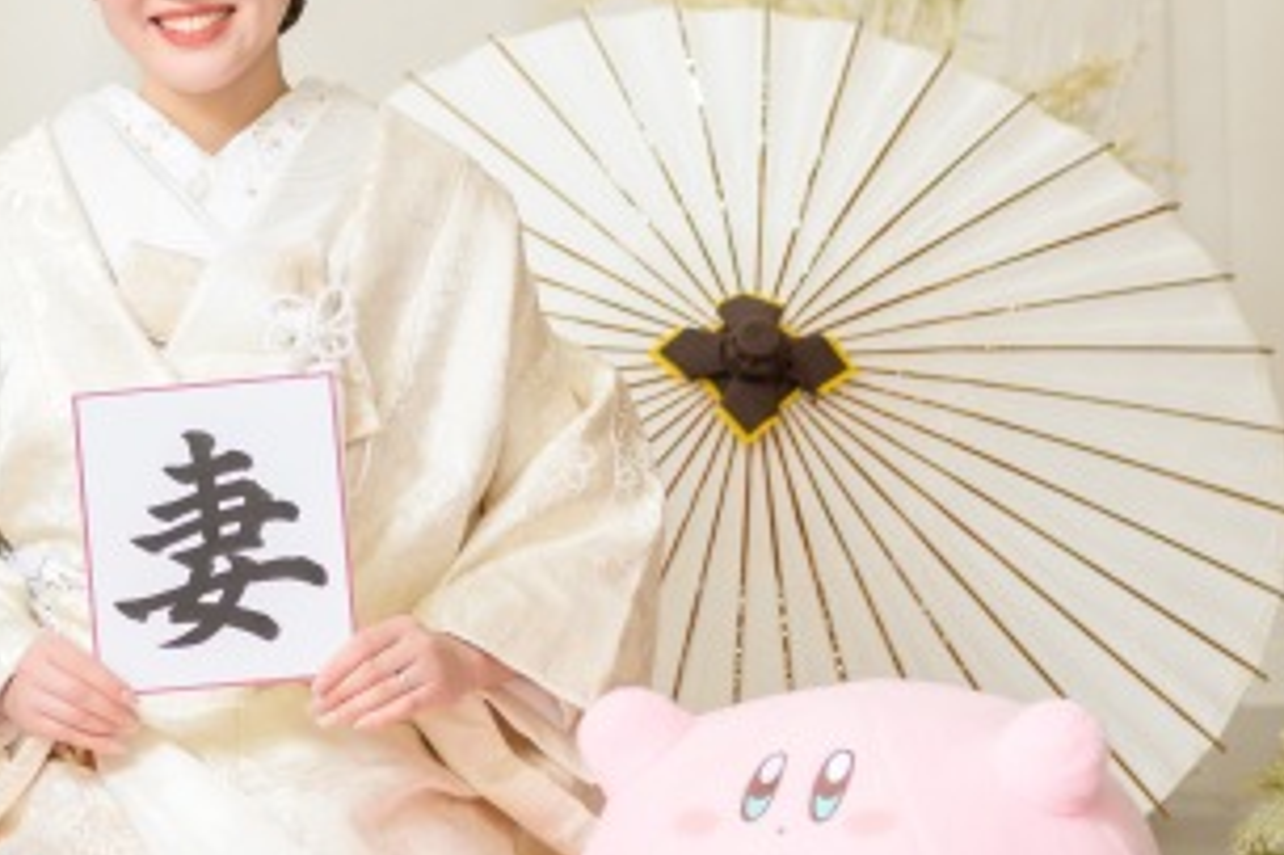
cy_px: 265
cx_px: -93
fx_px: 7949
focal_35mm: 223
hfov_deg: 9.2
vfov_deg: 6.2
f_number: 2.8
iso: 400
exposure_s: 1/125
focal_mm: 85
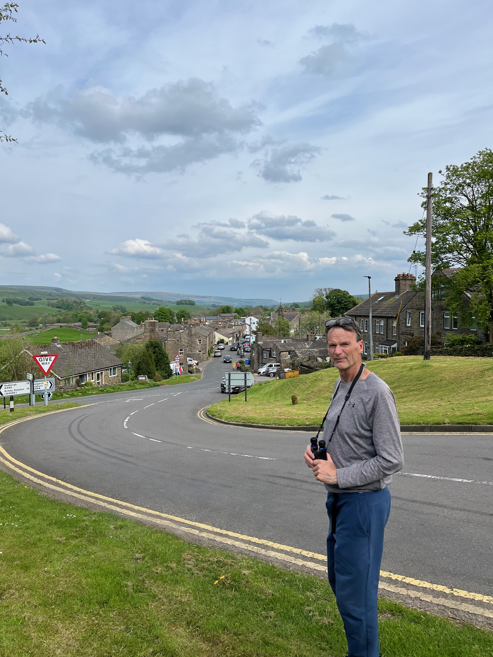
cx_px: 246
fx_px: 494
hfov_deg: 53.1
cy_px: 328
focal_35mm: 26
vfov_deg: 67.3
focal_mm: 5.1
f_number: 1.6
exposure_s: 1/4484
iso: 50
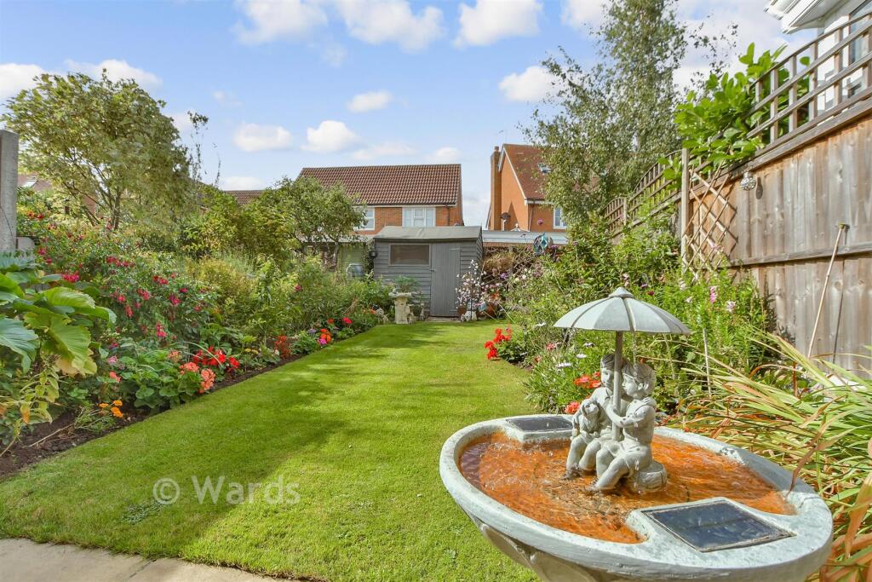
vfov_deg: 77.3
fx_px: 363
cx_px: 436
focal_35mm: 15
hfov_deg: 100.4
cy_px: 291
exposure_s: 1/320
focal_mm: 10
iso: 500
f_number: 9
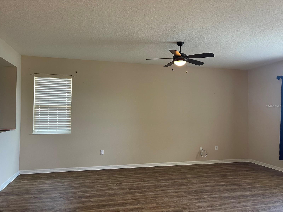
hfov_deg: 69.4
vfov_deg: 54.9
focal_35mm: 25
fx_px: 204
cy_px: 106
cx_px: 142
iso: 160
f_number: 1.6
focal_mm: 5.1
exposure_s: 1/60
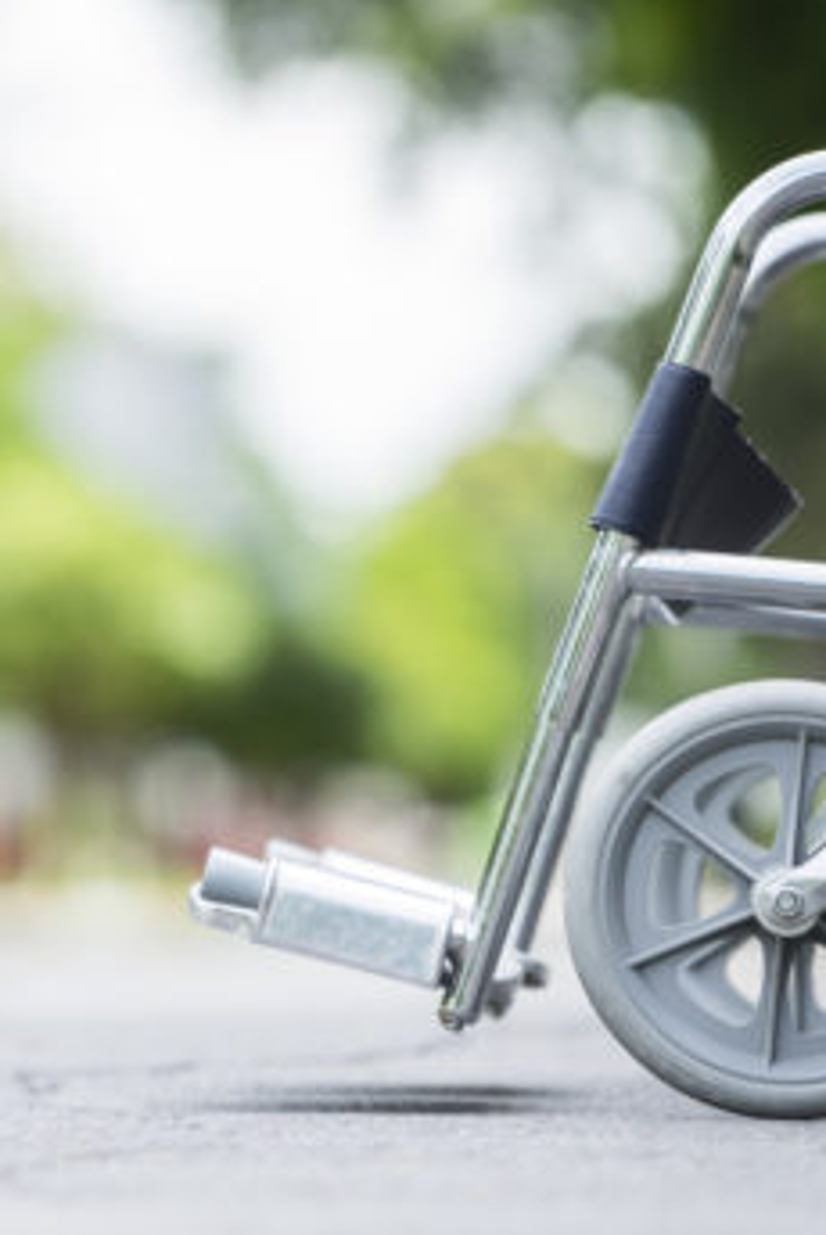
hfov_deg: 4.6
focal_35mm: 302
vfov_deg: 6.8
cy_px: 619
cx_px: 129
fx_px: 10372
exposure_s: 1/320
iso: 200
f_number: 4
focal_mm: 200
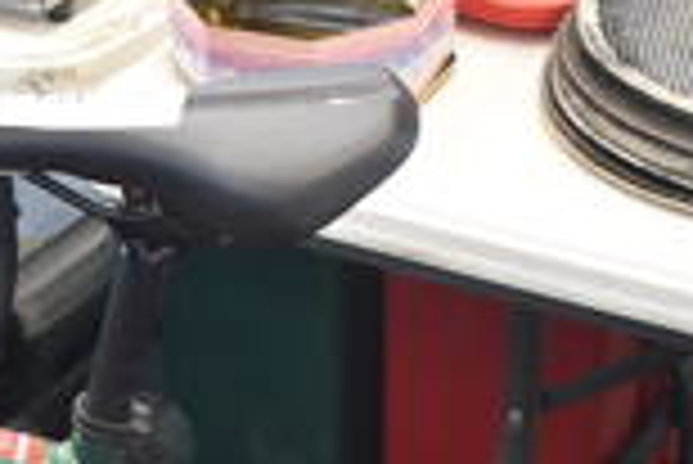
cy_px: 626
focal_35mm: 107
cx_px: -122
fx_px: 2062
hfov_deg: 18.2
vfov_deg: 12.4
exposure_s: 1/60
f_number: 4
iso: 1000
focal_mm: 18
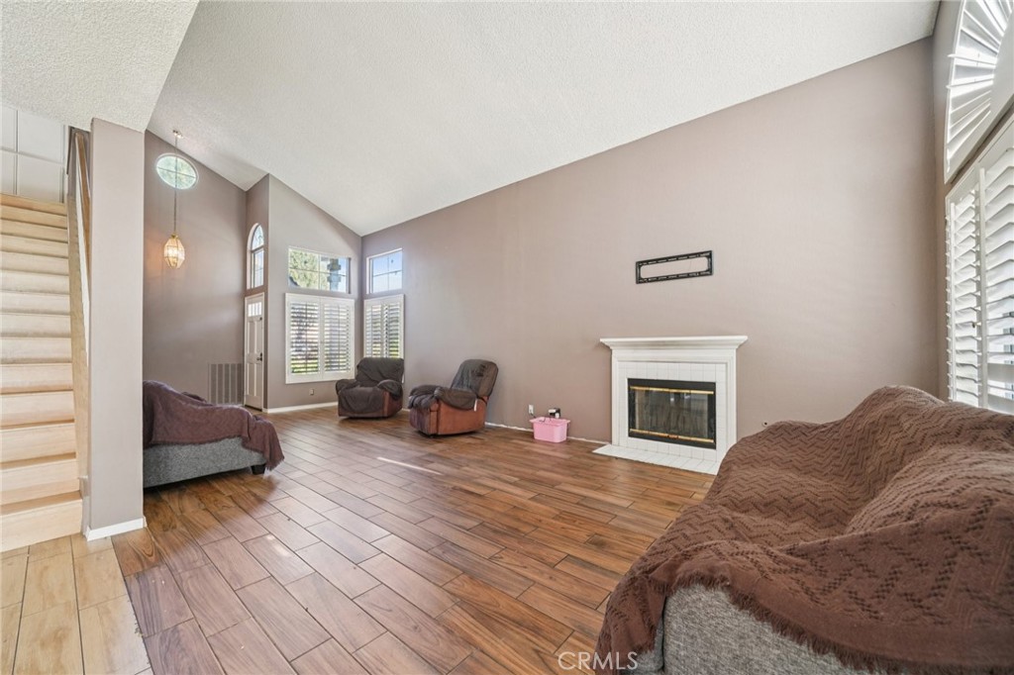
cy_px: 338
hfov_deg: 108.3
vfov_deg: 85.4
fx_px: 366
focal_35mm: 13
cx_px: 507
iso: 400
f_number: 8
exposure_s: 1/8
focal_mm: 13
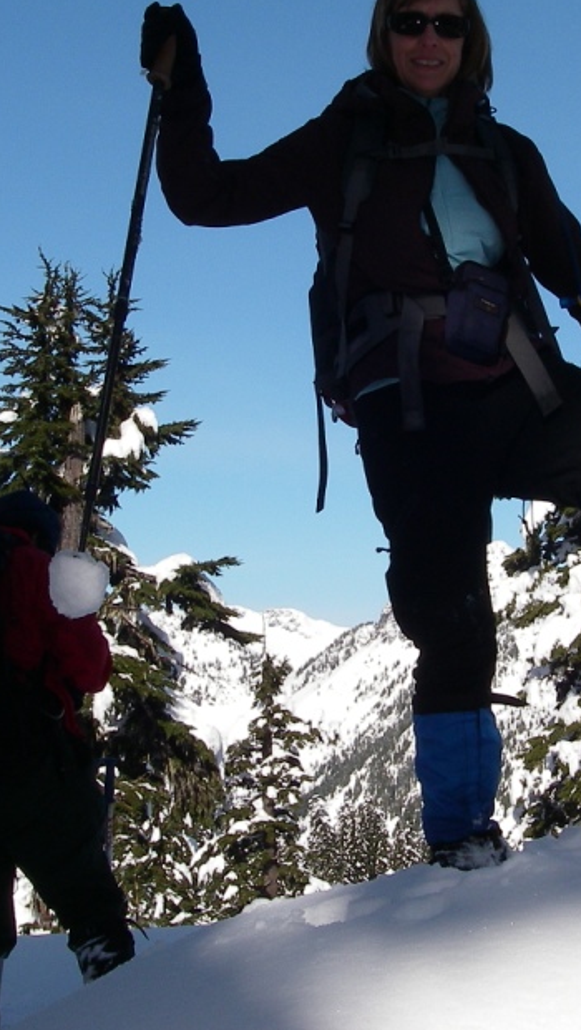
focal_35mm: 79
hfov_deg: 15.3
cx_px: 357
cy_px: 405
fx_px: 2160
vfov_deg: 26.8
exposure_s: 1/400
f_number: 6.8
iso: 64
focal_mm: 7.3
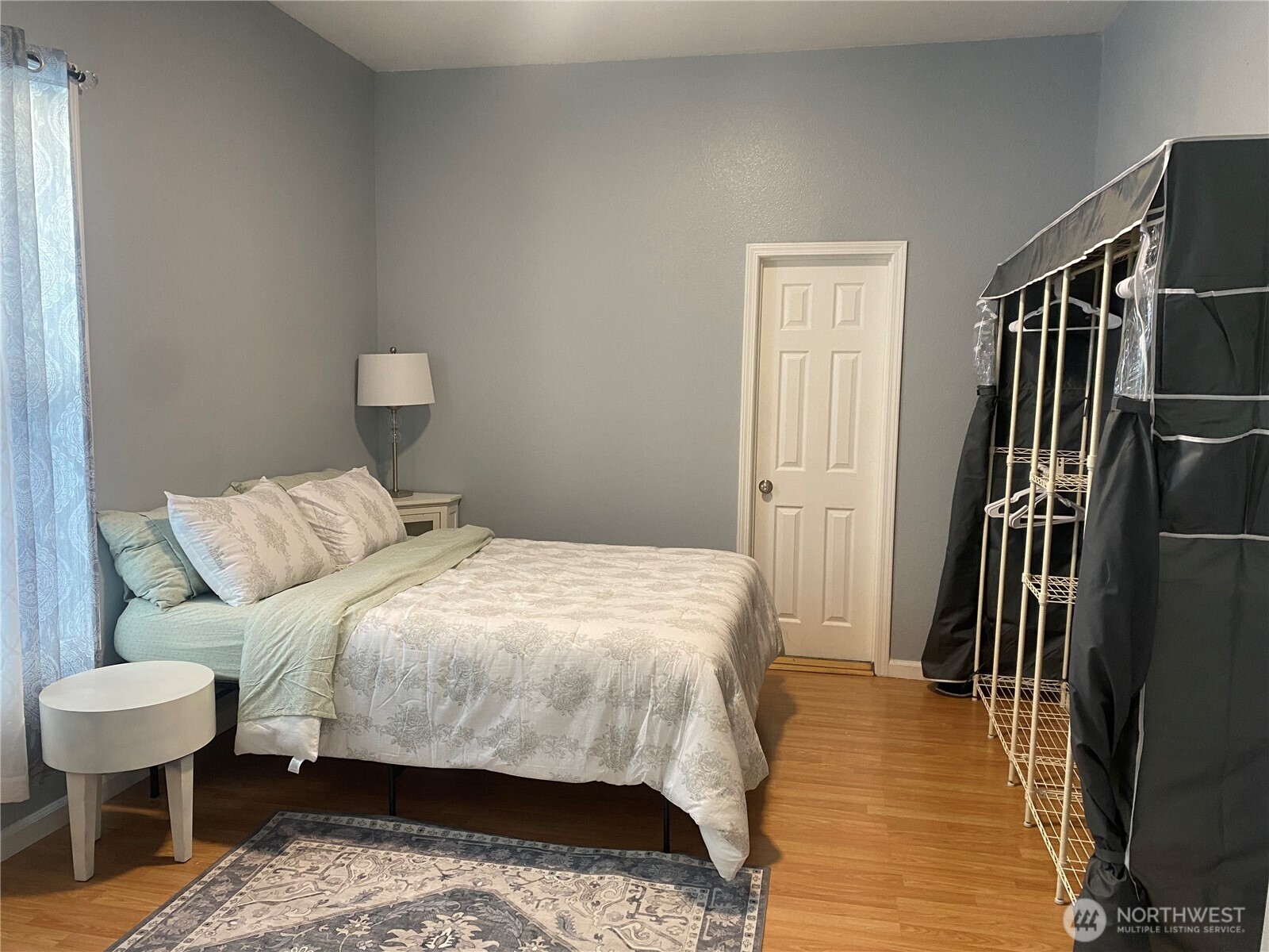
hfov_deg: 67.3
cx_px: 634
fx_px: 953
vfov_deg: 53.1
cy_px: 476
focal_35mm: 26
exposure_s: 1/60
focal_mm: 4.25
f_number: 1.8
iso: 125
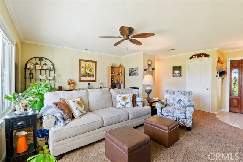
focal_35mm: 16
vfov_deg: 73.8
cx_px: 122
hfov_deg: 96.7
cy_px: 81
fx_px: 108
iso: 400
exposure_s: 1/3
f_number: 7.1
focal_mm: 16
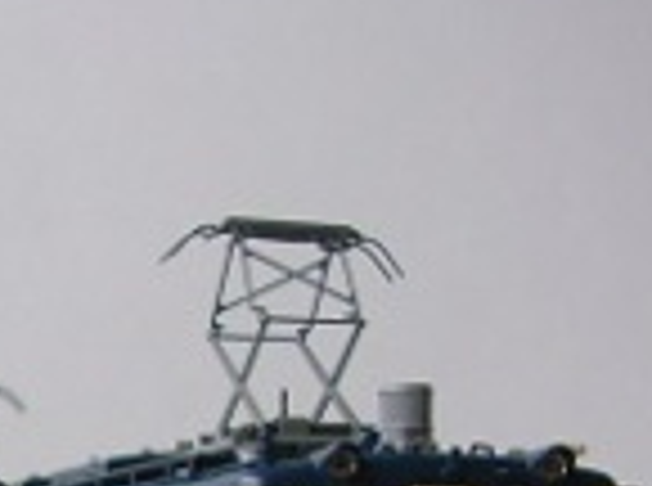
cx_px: -202
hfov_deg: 15.5
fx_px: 2273
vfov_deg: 11.9
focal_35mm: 121
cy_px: 630
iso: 50
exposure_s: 1/81.3
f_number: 2.8
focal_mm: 5.8
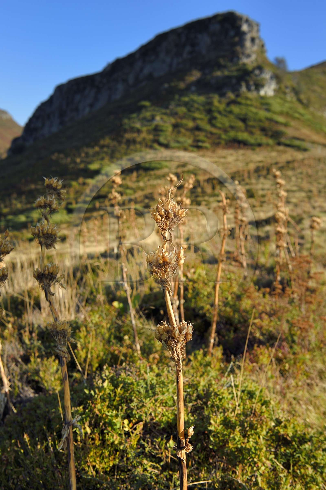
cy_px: 245
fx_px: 653
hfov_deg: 28.1
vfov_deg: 41.1
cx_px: 163
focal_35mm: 48
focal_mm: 48
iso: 200
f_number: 10
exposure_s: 1/250
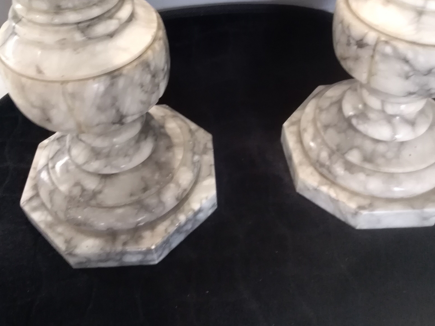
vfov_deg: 40.5
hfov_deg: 52.6
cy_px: 129
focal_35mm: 35
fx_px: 440
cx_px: 231
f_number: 2
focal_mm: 3.54
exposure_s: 1/14.3
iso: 839
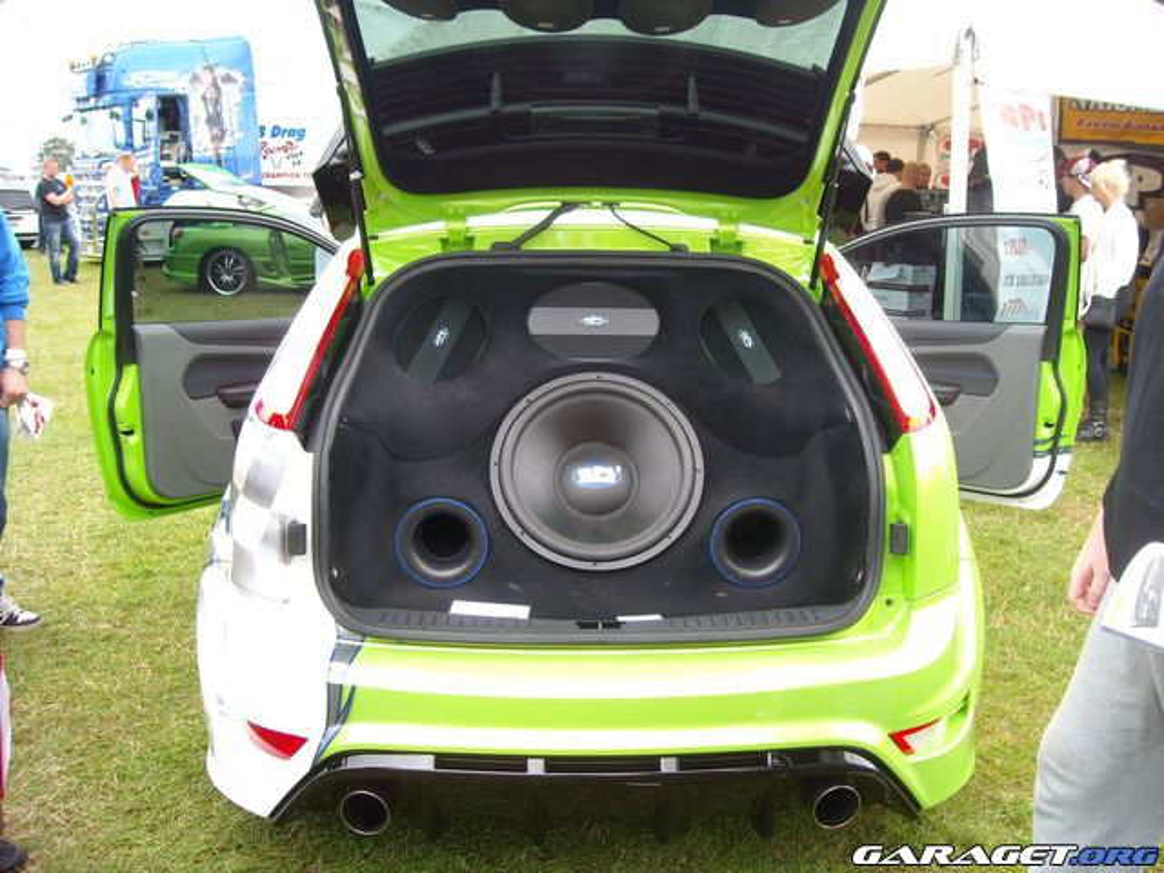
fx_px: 1177
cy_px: 436
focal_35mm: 35
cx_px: 582
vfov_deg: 40.7
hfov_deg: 52.6
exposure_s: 1/80
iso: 64
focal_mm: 5.7
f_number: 2.8
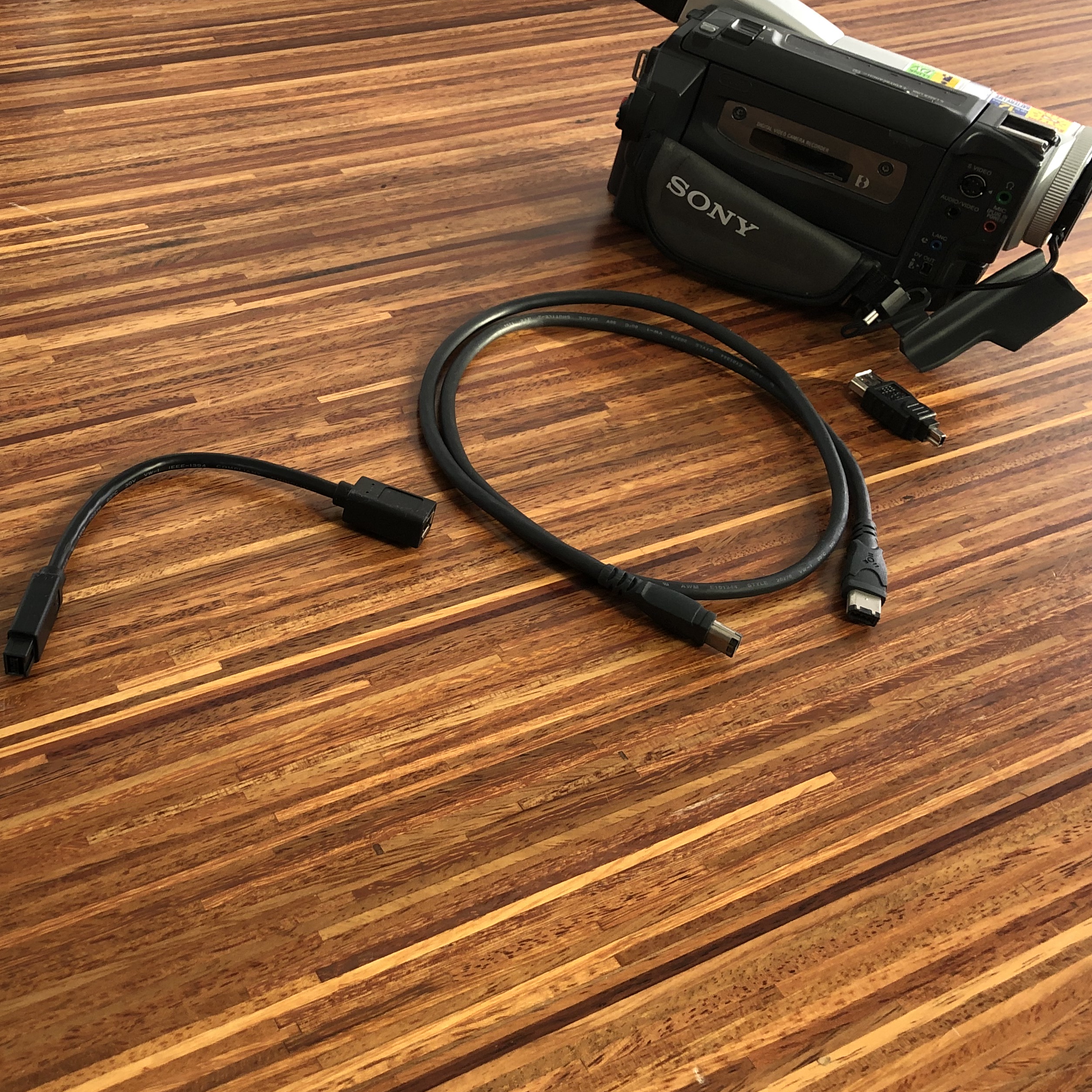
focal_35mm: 40
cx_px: 279
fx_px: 1428
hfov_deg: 40.7
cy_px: 470
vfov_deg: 41.8
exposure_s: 1/15
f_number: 1.8
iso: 40
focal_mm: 4
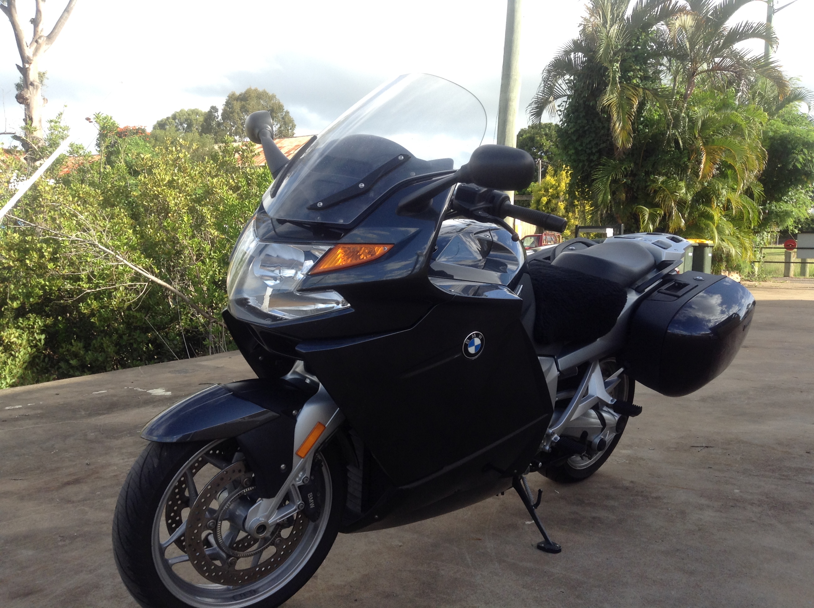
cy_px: 304
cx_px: 407
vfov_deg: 42.8
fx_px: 775
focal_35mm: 33
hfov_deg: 55.4
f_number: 2.4
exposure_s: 1/274
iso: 25
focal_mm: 3.3
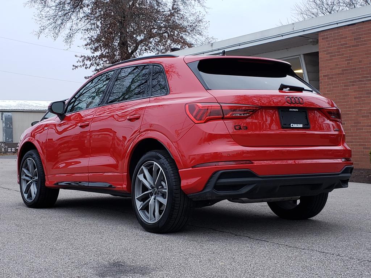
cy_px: 139
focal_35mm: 26
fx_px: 279
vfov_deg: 53.1
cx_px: 186
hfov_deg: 67.3
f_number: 2.4
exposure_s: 1/60
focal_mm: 4.3
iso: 100
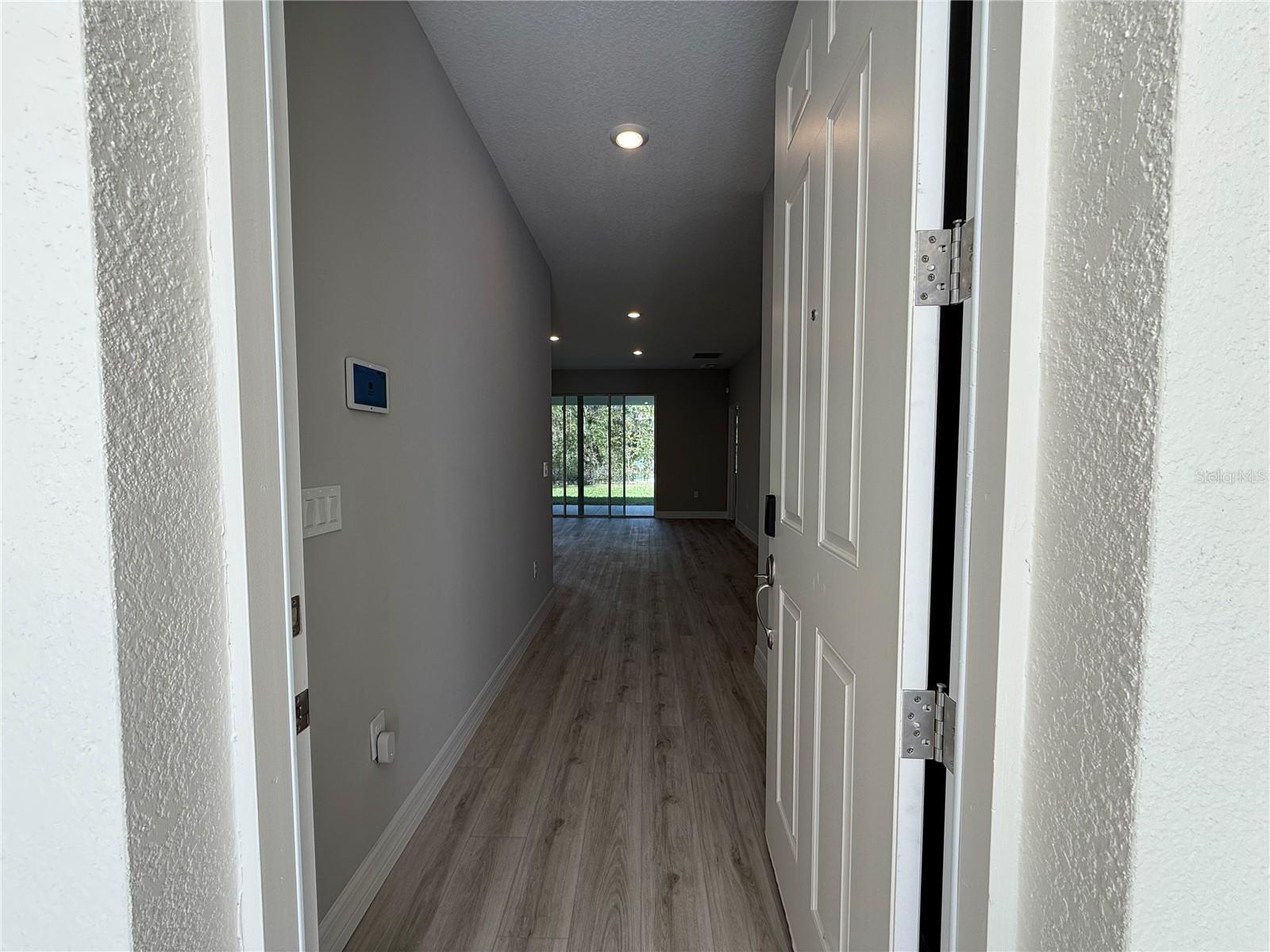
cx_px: 635
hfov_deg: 102.1
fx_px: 514
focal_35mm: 14
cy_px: 476
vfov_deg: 85.7
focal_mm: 2.22
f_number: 2.2
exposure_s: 1/155
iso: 50
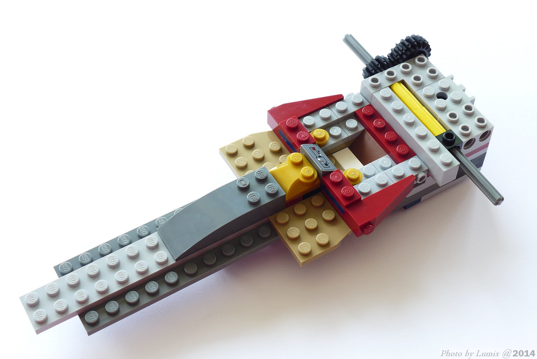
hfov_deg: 33.4
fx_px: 895
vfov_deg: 22.6
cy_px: 180
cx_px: 268
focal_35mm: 60
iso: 80
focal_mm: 11.8
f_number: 4
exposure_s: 1/40
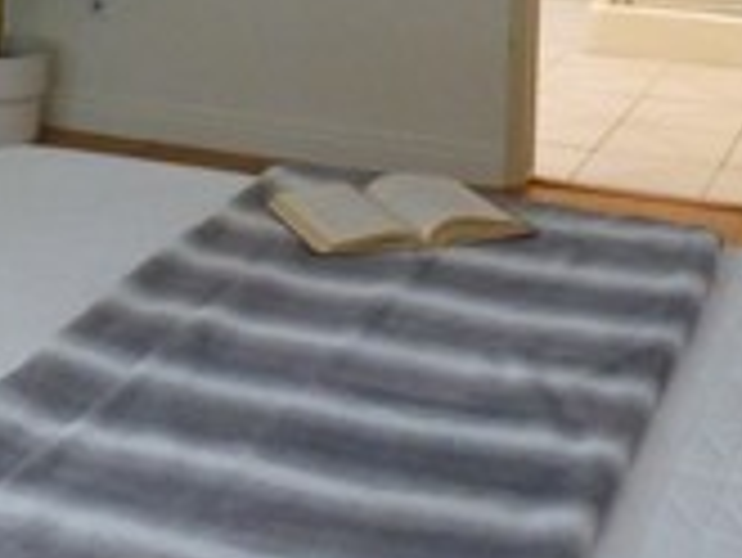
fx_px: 1995
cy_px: 22
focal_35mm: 93
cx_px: 166
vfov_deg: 15.7
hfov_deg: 20.9
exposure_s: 1/60
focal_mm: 4.3
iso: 400
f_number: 3.3
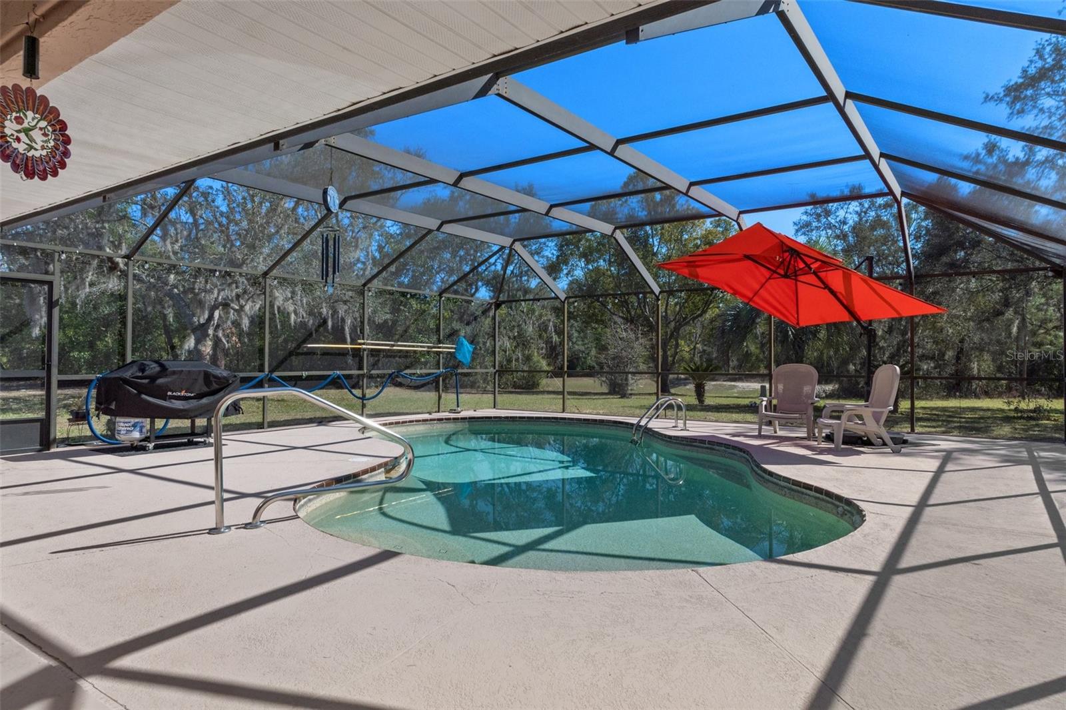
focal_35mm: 21
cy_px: 355
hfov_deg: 81.2
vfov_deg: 59.5
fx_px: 622
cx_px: 533
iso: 320
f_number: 8
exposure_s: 1/400
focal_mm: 14
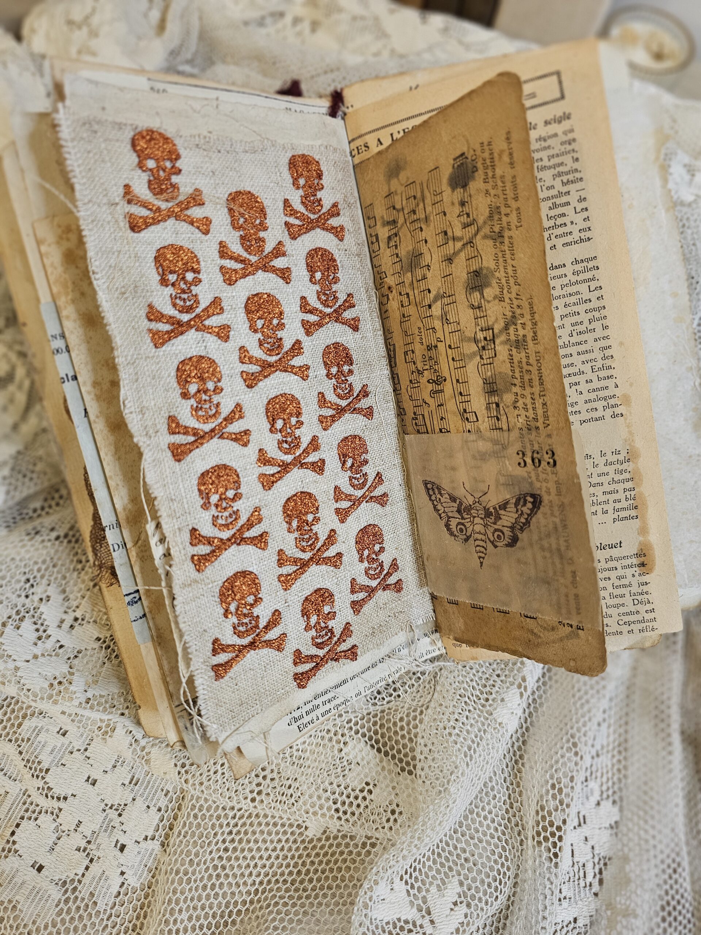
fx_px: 621
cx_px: 350
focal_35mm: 23
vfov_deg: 73.9
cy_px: 468
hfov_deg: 58.9
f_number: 1.7
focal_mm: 6.3
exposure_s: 1/37.1
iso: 320
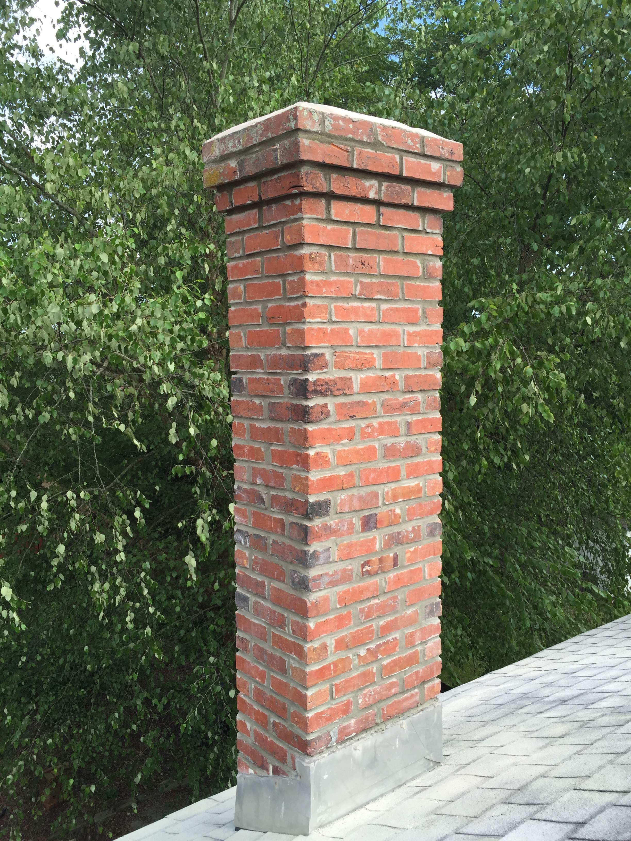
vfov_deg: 61.7
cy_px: 420
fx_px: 705
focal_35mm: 29
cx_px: 316
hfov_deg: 48.2
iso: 32
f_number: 2.2
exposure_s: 1/542
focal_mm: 4.15
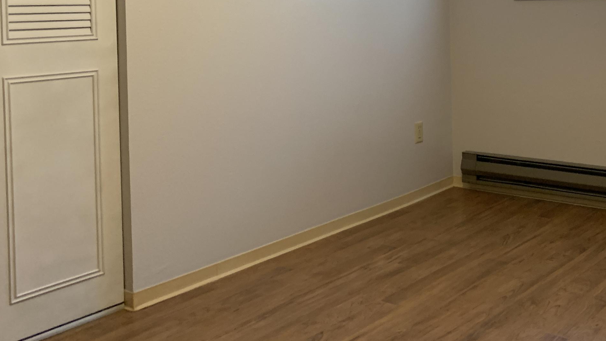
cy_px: 35
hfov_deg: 43.8
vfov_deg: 25.7
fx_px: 723
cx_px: 464
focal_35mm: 45
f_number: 1.8
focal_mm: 4.25
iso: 200
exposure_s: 1/60
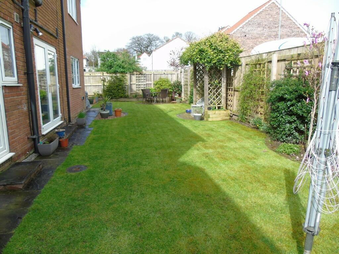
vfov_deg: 54.9
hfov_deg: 69.4
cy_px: 127
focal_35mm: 25
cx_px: 170
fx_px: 245
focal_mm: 4.4
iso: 80
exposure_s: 1/500
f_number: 3.4
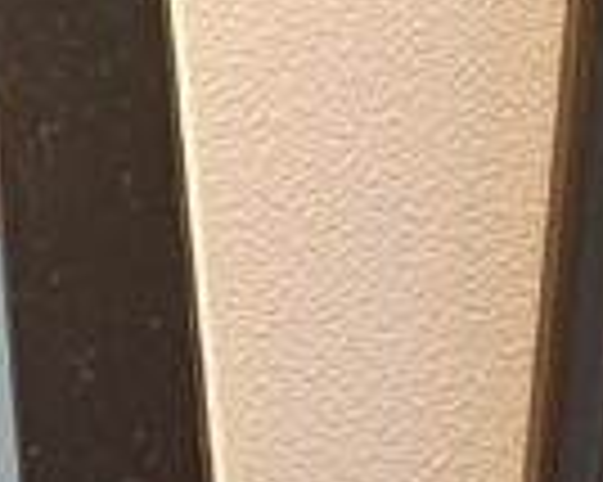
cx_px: -770
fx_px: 3317
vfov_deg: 7.2
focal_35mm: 186
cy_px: 1554
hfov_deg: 9.4
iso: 250
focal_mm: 4.7
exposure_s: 1/60
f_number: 1.7
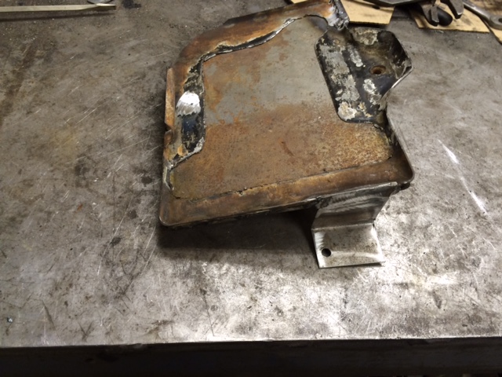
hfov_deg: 61.7
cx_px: 251
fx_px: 421
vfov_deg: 48.2
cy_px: 188
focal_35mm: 29
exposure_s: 1/30
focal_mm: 4.15
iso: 64
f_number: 2.2
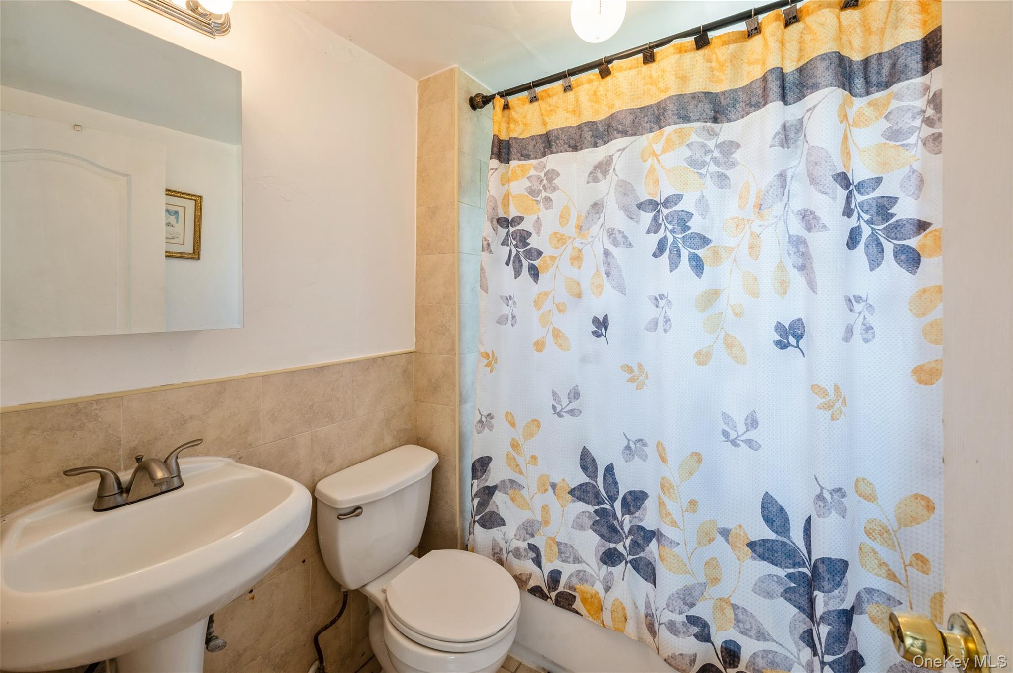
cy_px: 336
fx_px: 394
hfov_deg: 104.3
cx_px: 506
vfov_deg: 81.1
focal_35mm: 14
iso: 200
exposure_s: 1/6
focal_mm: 14
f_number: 11
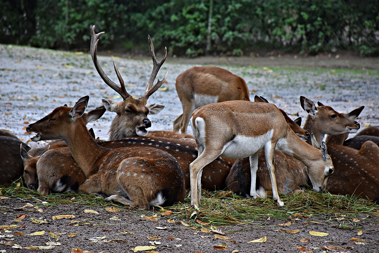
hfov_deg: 9.8
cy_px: 126
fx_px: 2211
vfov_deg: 6.5
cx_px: 190
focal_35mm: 210
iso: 800
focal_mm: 140
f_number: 5.6
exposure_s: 1/500
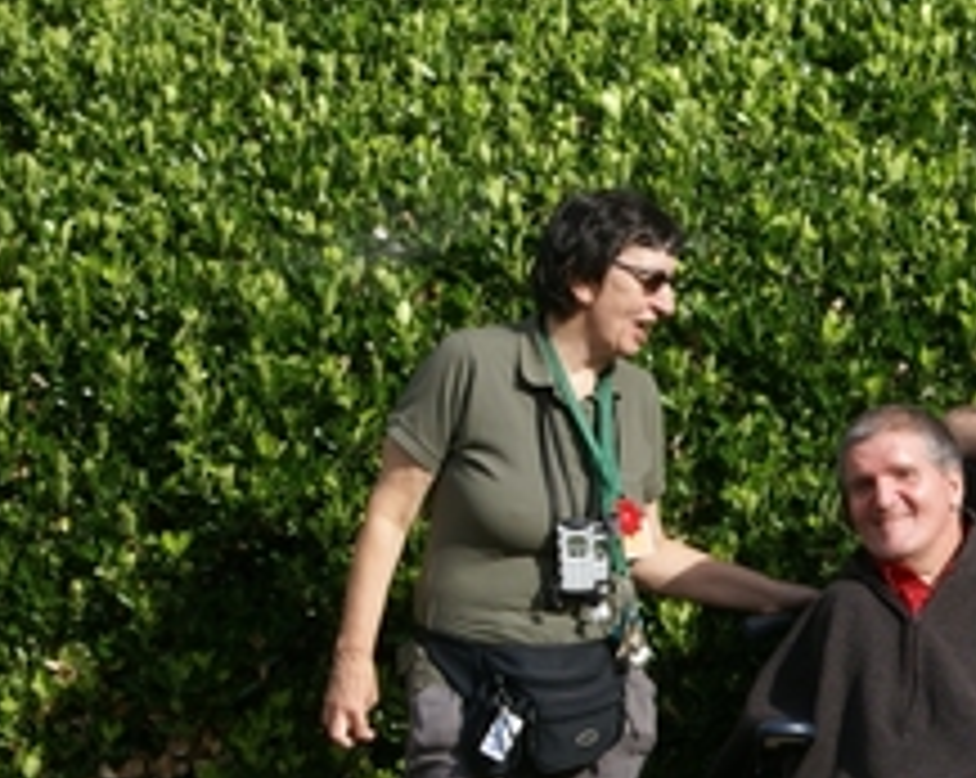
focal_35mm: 234
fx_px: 6750
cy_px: 724
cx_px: 1052
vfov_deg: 6.6
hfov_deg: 8.2
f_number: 11
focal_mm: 60
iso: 100
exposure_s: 1/125
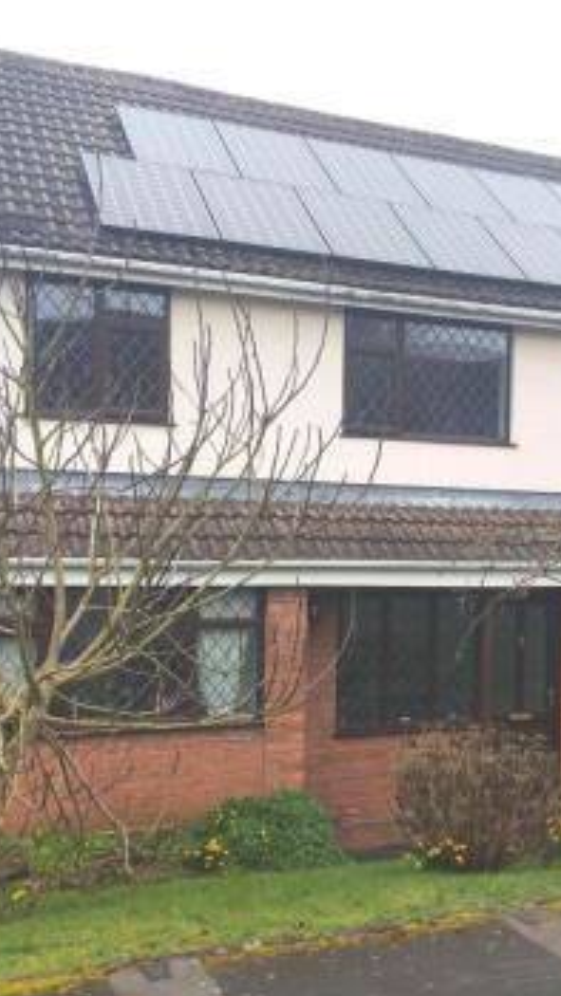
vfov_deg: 42.0
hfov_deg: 23.4
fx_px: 1295
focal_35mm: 49
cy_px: 576
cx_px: 557
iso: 50
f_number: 1.9
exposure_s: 1/100
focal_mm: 6.12
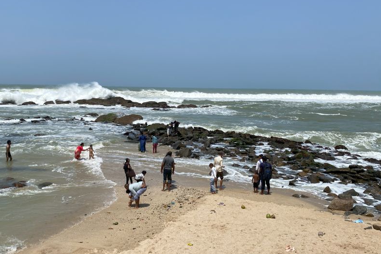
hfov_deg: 57.0
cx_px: 162
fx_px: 349
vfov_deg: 39.9
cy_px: 130
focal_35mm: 33
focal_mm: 4.25
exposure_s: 1/5747
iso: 32
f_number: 1.8
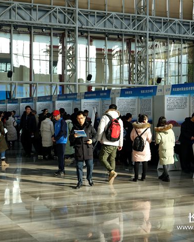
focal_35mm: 58
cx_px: 67
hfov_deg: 26.1
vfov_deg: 32.5
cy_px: 121
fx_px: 417
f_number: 3.2
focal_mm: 15.17
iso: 100
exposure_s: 1/100
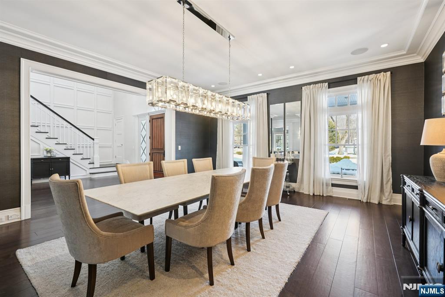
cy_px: 148
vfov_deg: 73.7
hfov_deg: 96.8
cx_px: 222
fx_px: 198
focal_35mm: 16
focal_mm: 16
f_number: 8
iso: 400
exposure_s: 1/15
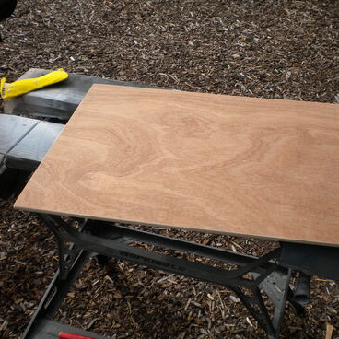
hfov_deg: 39.9
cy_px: 171
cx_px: 195
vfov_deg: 40.0
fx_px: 465
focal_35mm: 42
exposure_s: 1/526
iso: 80
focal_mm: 6.3
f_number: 4.6
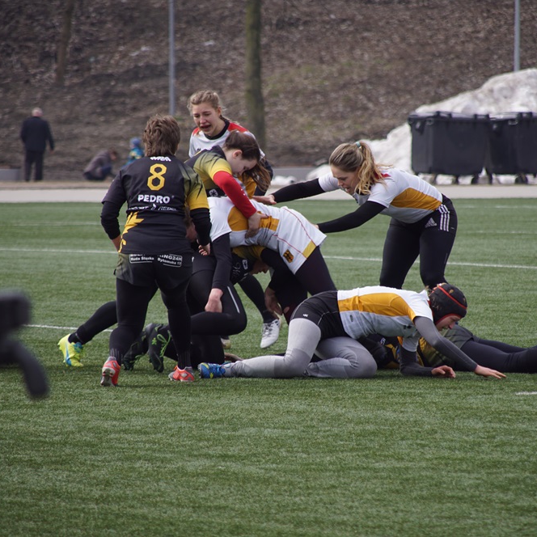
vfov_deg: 4.6
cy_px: 268
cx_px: 319
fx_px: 6740
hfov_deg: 4.6
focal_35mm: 384
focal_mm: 200
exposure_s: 1/320
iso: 160
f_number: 6.3
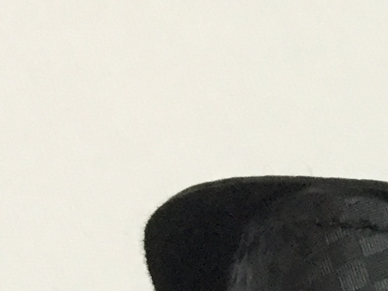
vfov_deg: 7.7
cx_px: 1028
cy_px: 568
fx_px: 2085
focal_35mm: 186
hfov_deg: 9.2
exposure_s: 1/33
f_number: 2.4
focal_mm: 3.3
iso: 50
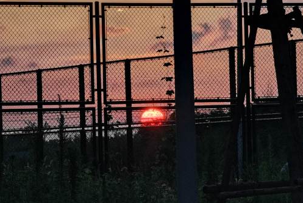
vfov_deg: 5.0
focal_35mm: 275
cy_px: 90
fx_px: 2316
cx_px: 152
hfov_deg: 7.5
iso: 50
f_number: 3.4
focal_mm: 14.46
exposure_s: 1/4.59
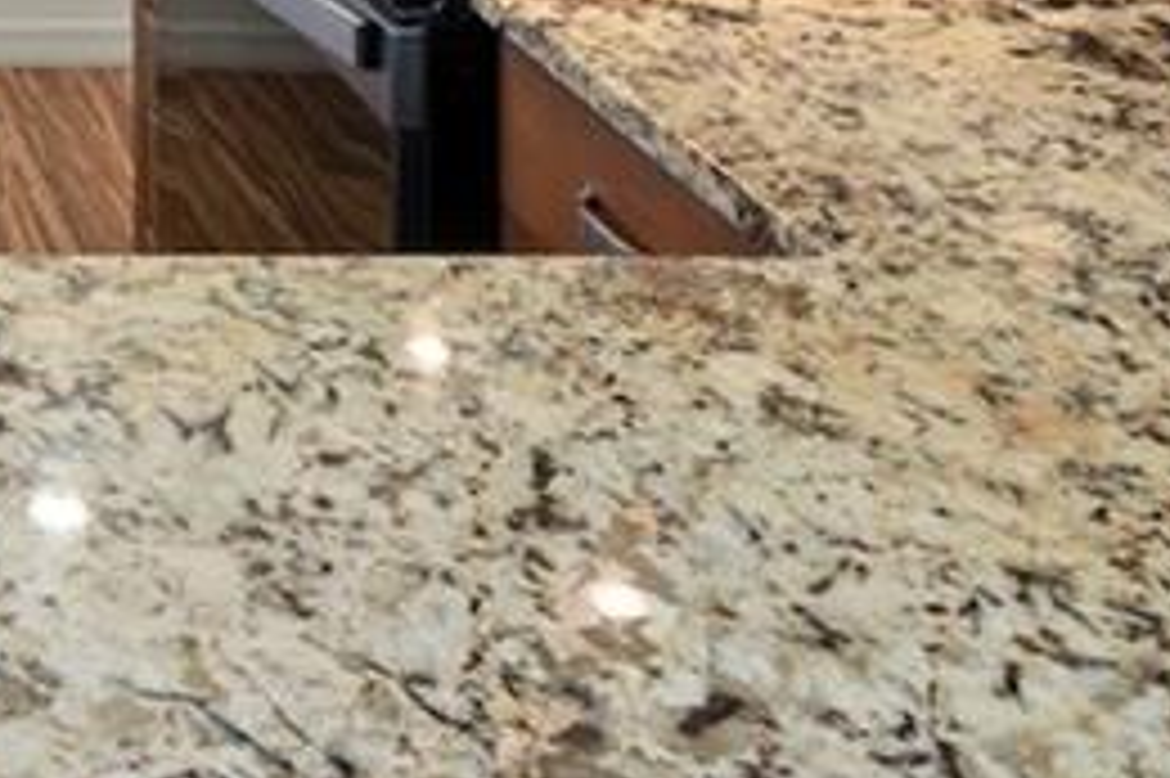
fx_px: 2046
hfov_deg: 26.9
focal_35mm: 63
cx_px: -351
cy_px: -663
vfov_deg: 17.2
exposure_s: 1/2
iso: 400
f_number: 11
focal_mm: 16
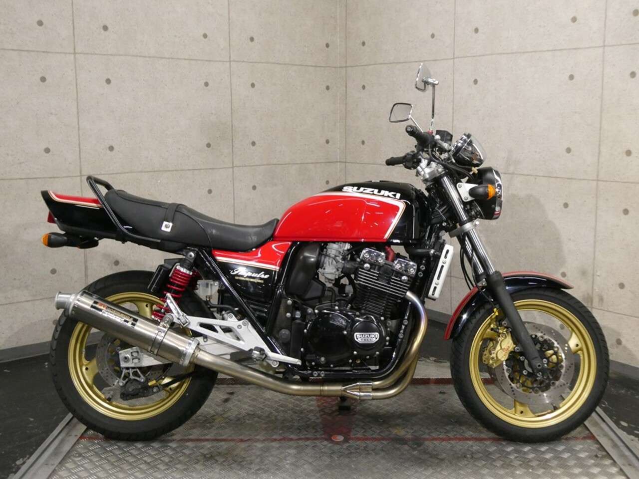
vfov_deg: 36.0
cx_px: 320
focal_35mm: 40
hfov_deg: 46.8
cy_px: 240
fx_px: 738
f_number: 3.8
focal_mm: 7.2
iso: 500
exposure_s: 1/80
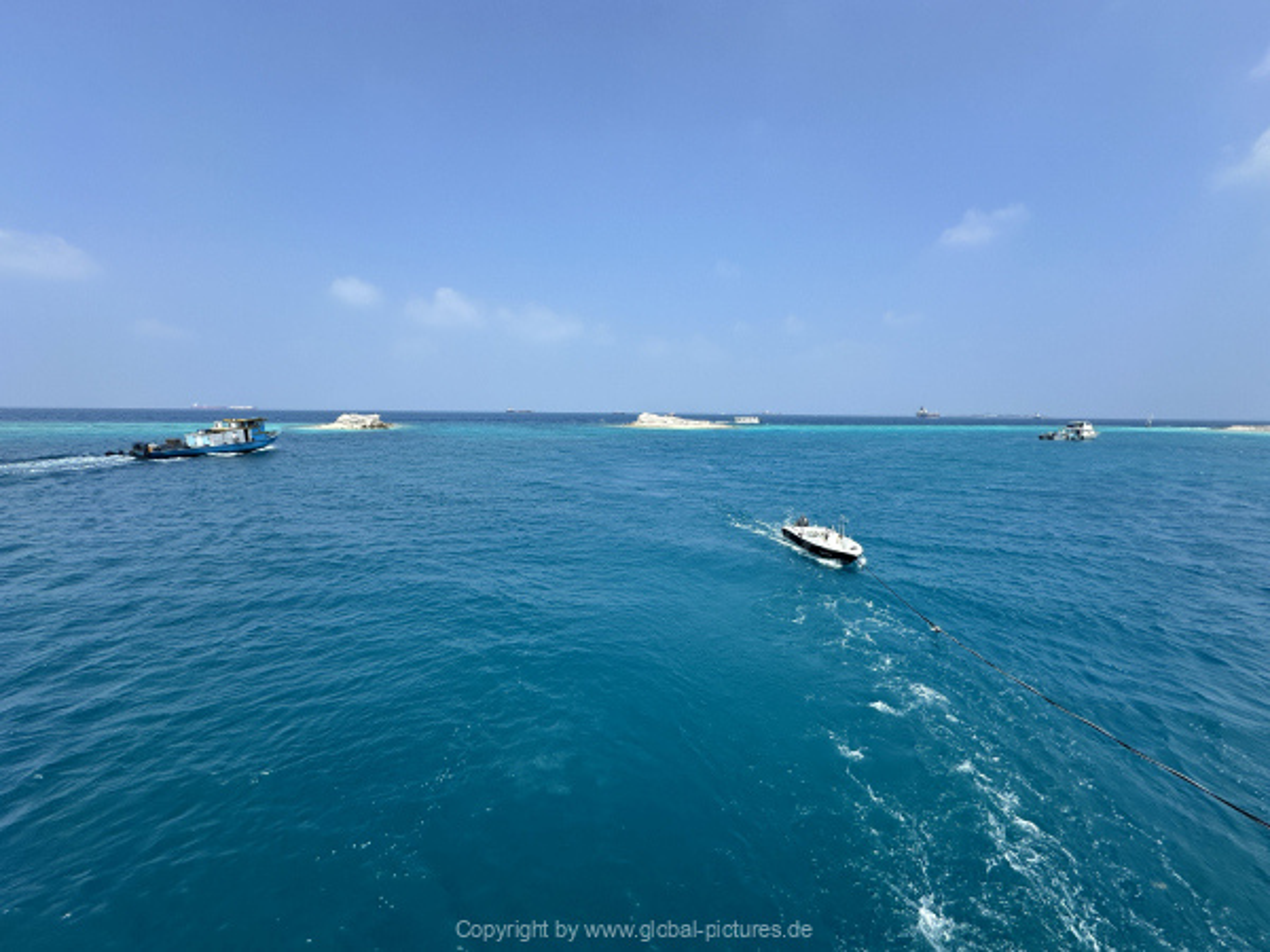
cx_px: 635
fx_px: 514
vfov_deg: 85.7
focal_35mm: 14
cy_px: 476
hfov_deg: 102.1
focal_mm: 2.22
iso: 50
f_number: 2.2
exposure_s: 1/2174
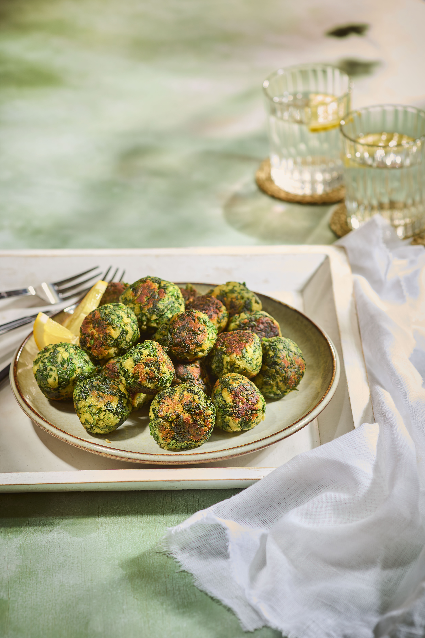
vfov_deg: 23.9
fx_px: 1507
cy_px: 319
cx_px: 212
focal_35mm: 85
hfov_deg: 16.1
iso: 100
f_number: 6
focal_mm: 85
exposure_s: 1/25
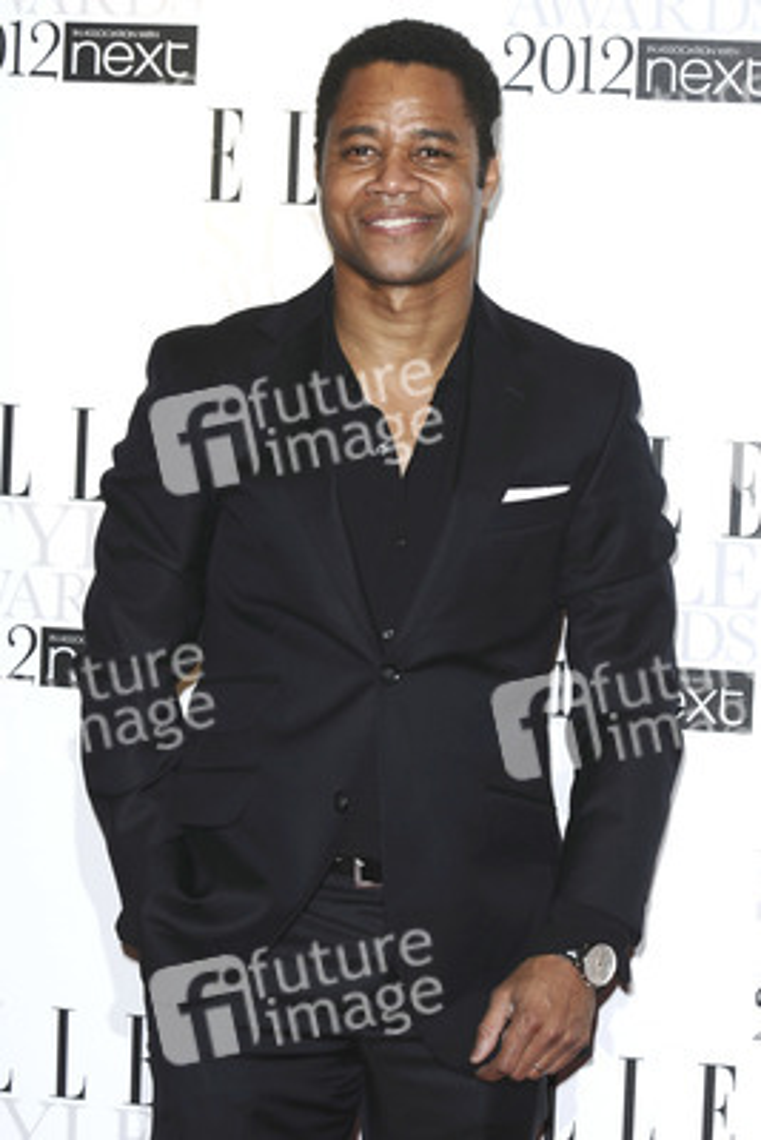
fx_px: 4087
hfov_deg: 10.6
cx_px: 380
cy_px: 570
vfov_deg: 15.9
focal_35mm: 129
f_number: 5
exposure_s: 1/200
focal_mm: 86
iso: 320
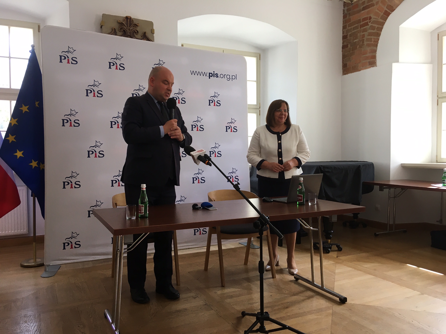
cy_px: 167
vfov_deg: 48.2
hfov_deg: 61.7
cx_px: 223
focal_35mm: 29
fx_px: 374
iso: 32
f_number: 2.2
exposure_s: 1/33
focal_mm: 4.15
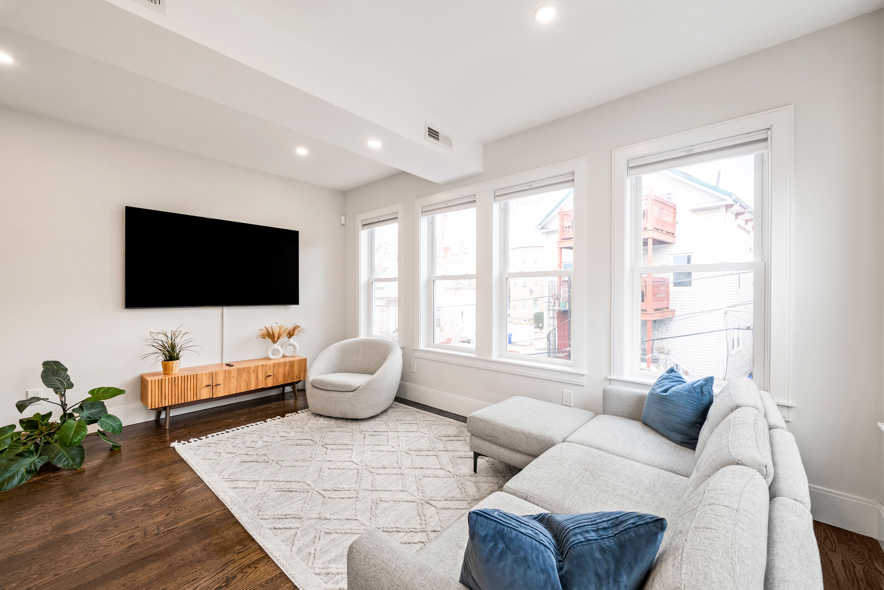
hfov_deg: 104.2
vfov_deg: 81.3
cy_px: 295
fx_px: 344
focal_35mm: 14
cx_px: 442
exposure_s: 1/25
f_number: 8
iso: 800
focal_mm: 14
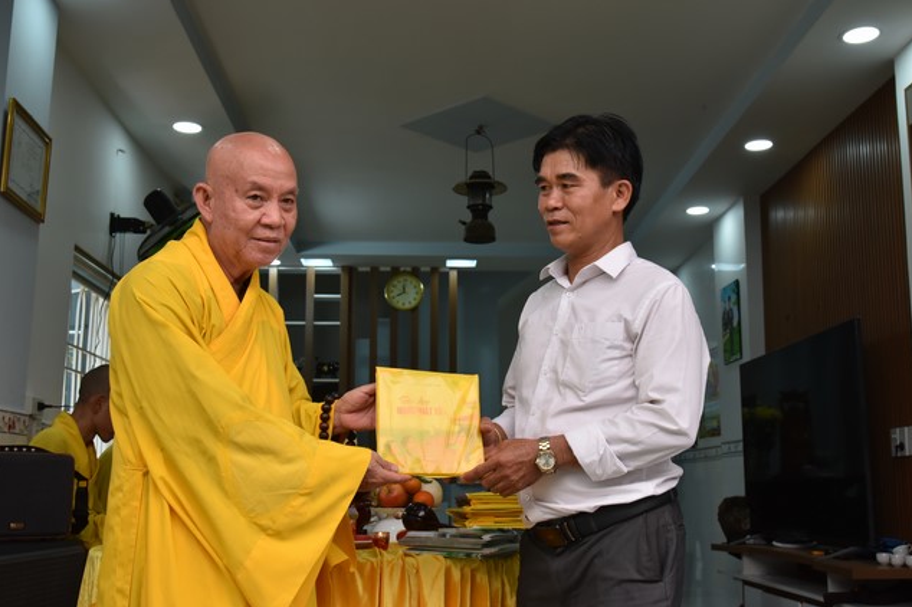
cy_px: 301
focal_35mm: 39
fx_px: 987
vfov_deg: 34.2
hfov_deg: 49.6
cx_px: 462
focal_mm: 38
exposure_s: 1/200
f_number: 8
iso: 1600
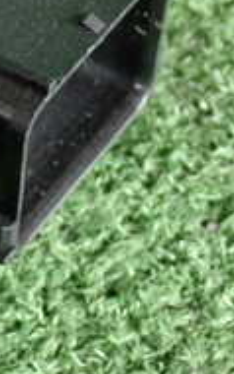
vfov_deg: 12.4
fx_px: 1701
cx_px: -322
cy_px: 37
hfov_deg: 7.4
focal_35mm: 167
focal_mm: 9.01
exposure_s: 1/125
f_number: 3.2
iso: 1000
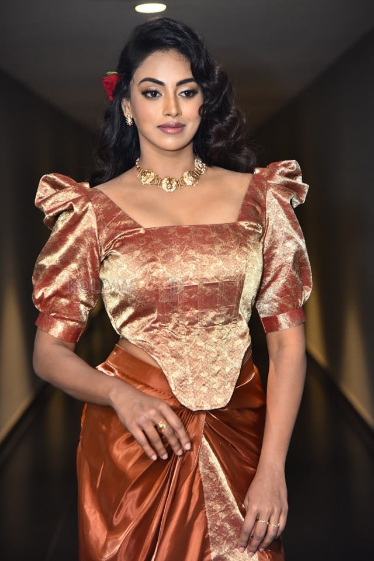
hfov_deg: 13.0
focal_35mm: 105
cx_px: 187
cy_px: 280
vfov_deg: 19.5
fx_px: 1636
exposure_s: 1/125
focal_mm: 105
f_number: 4
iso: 1600
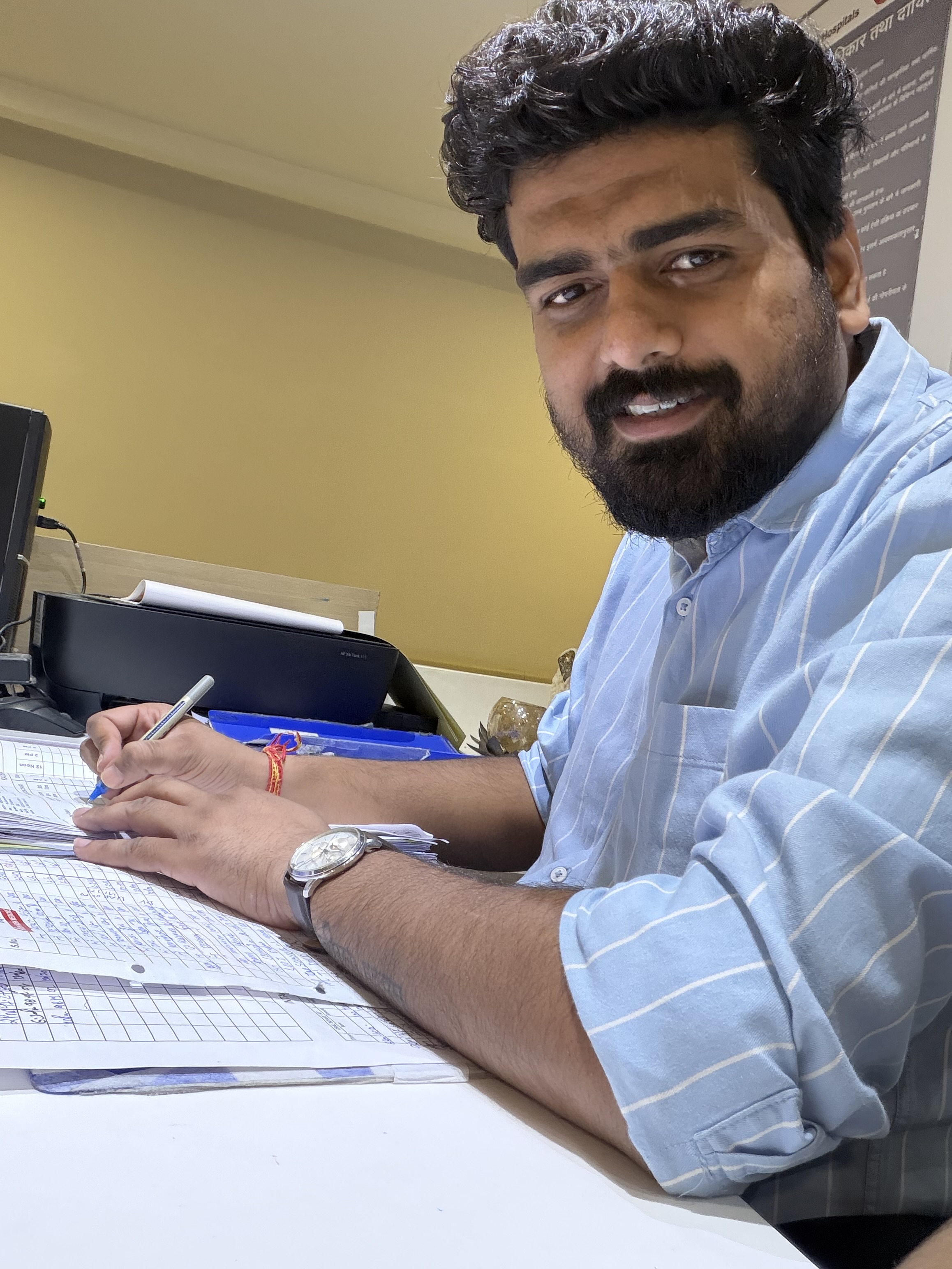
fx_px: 1100
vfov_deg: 60.0
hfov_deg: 46.8
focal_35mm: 30
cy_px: 634
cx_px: 476
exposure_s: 1/25
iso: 400
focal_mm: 2.71
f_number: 1.9
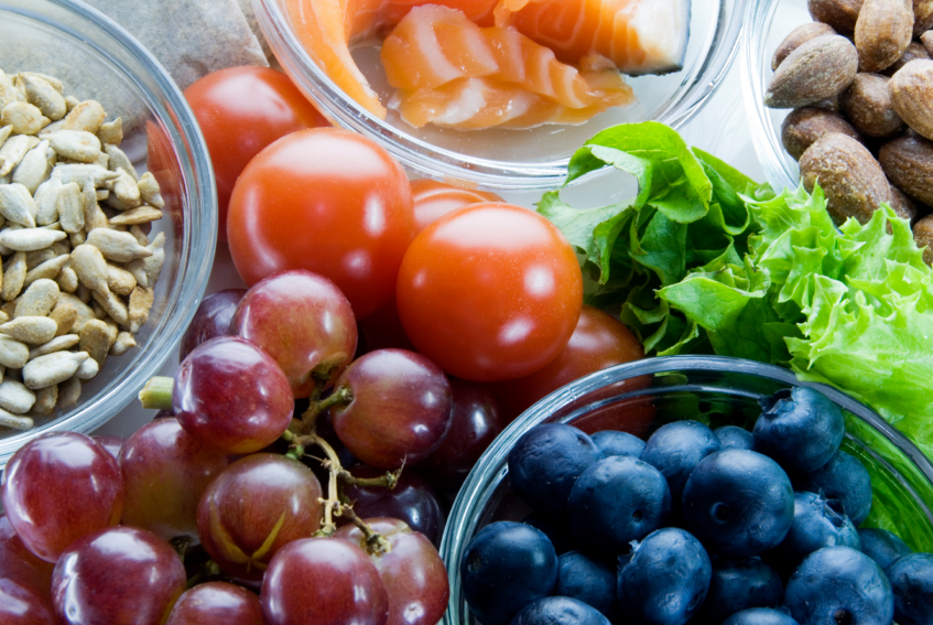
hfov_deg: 12.2
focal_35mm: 168
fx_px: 4359
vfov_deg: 8.2
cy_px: 312
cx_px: 466
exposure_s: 2.5
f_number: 22
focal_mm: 112
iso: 100
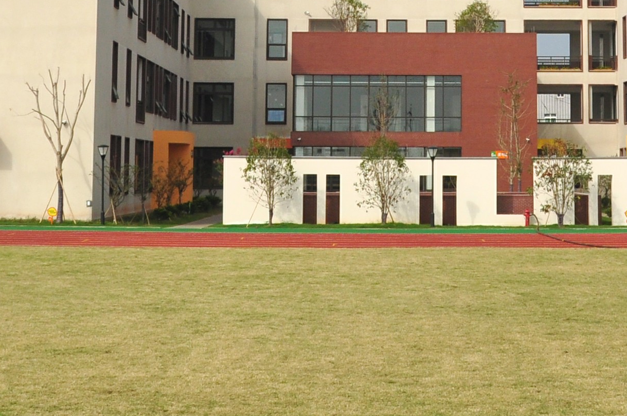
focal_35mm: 95
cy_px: -155
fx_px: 1652
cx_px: 416
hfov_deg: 21.4
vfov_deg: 13.7
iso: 200
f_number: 10
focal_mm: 18
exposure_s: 1/320
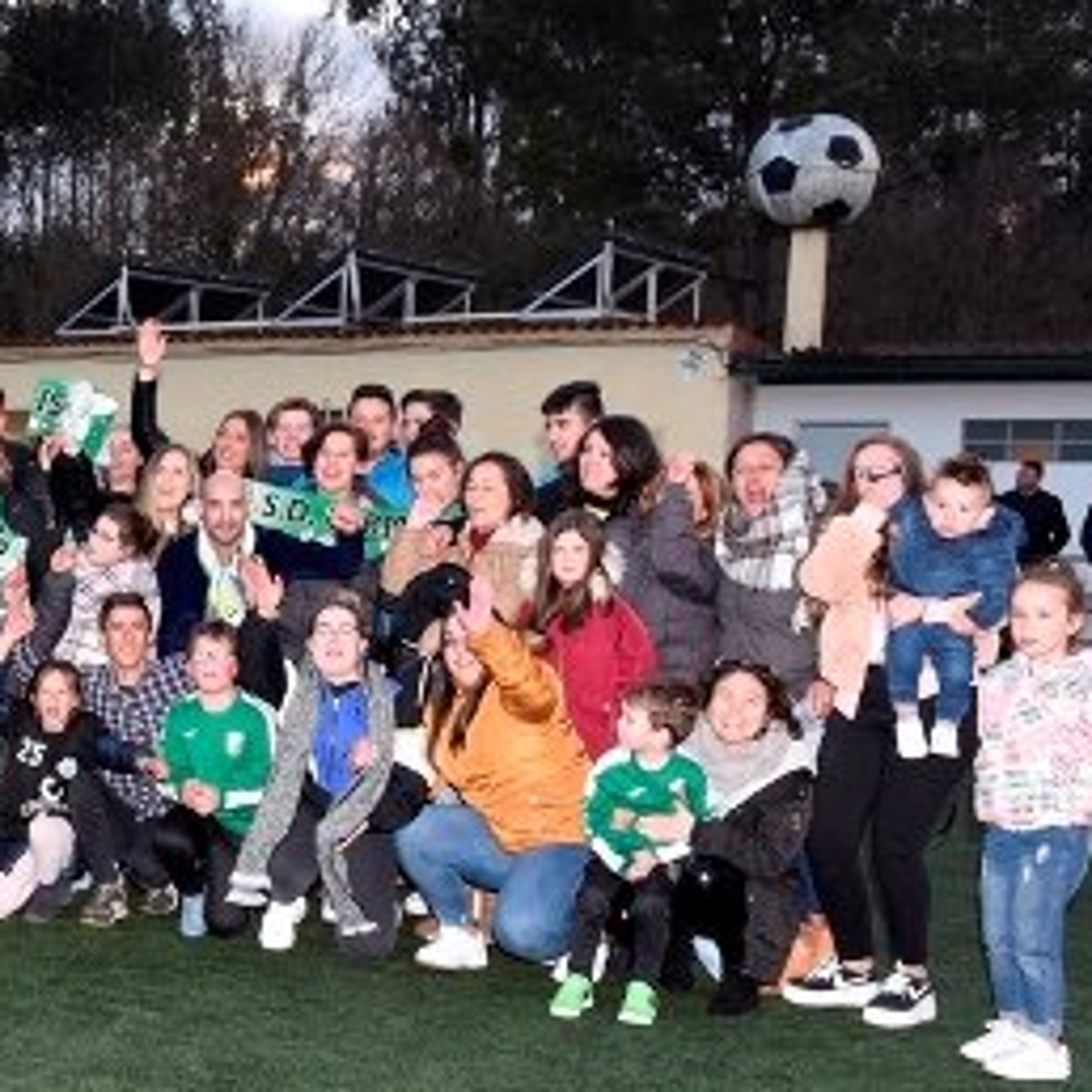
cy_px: 624
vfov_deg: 28.6
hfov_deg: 25.0
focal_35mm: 60
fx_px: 2141
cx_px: -313
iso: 1000
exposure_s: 1/200
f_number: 7.1
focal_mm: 26
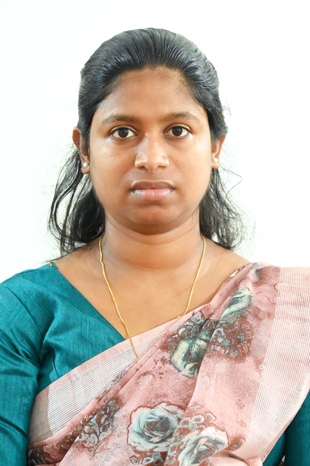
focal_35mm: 120
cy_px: 233
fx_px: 1552
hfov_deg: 11.4
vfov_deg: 17.1
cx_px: 155
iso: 16000
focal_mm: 120
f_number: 5
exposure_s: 1/100
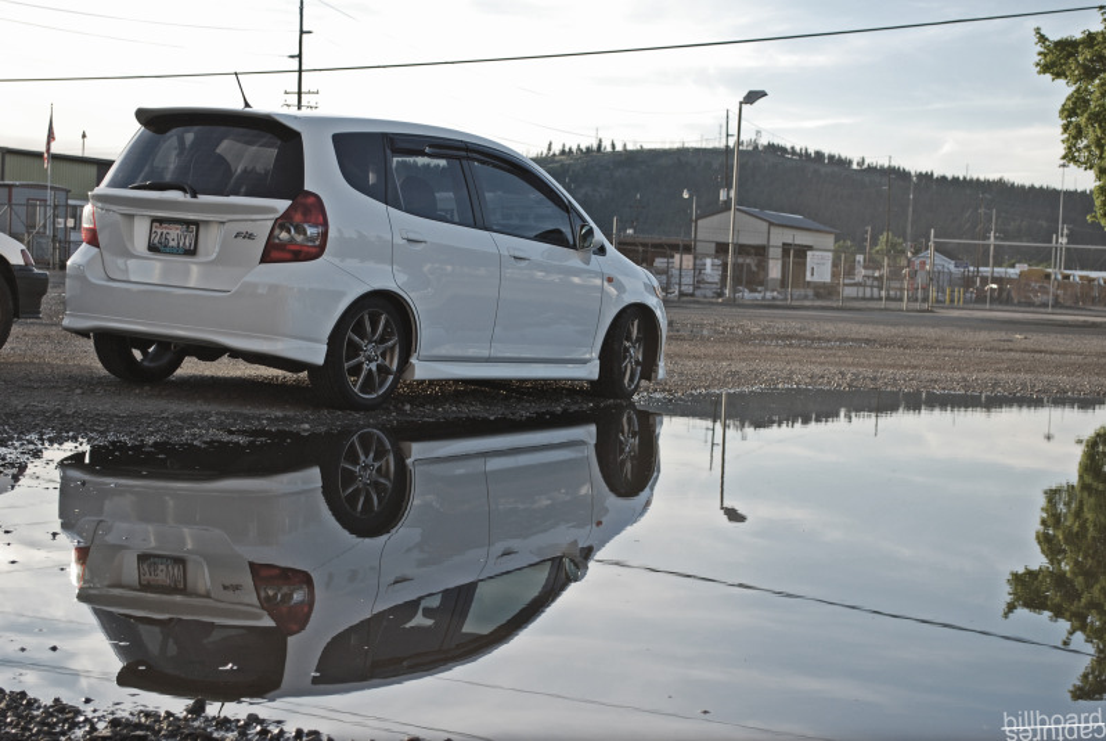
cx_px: 553
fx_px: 1107
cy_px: 370
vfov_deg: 37.0
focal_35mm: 36
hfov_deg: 53.1
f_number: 4.2
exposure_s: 1/30
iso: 500
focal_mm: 24
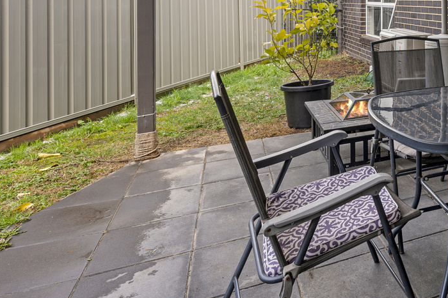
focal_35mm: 32
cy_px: -2
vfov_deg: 36.7
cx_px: 452
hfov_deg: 48.0
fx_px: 398
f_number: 9
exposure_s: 1/15
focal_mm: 14
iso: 200
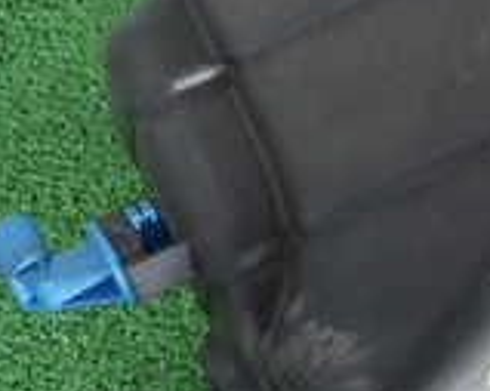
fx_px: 1333
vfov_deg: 16.6
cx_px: 740
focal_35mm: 92
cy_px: 68
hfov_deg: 18.4
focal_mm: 4.5
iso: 160
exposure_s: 1/60
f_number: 2
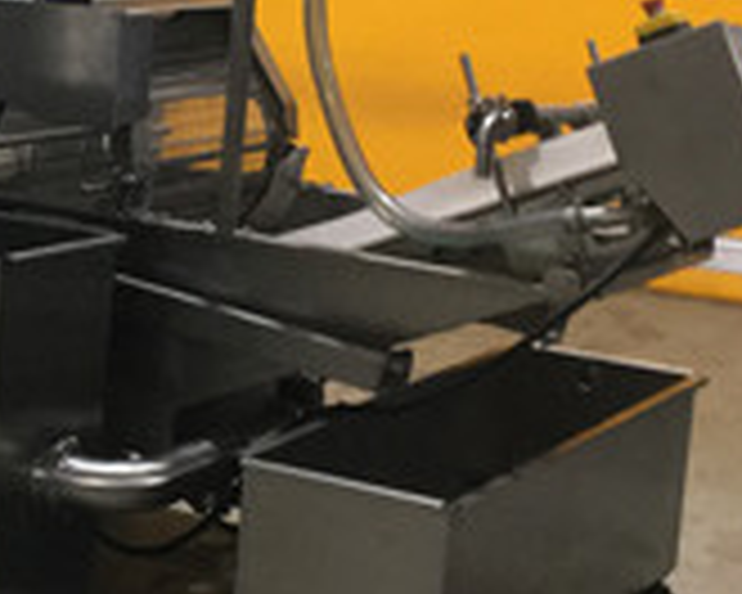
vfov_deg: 14.9
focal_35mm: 103
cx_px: -117
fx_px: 2262
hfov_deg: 17.8
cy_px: 212
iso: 200
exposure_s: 1/20
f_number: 2.2
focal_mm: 4.15
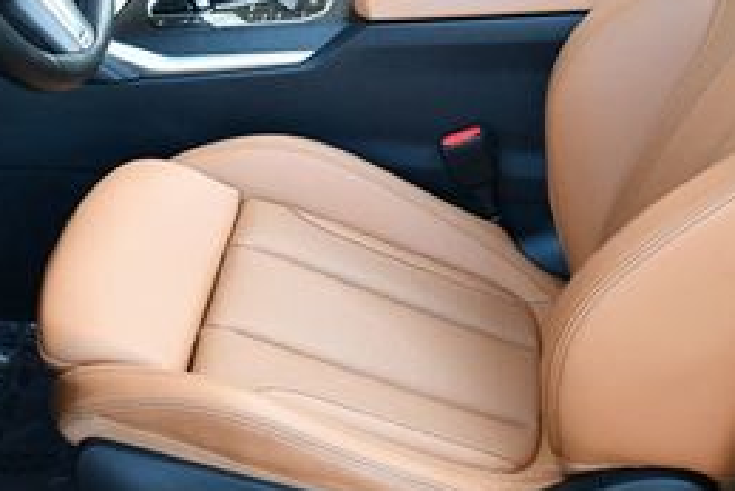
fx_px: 1818
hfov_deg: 22.7
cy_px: 62
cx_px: 525
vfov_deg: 15.2
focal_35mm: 89
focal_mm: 18
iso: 800
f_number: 3.5
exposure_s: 1/250
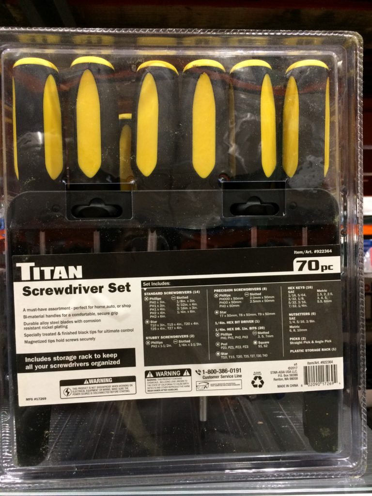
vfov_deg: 61.7
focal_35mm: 29
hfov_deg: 48.2
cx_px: 186
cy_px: 248
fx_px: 416
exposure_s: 1/30
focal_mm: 4.15
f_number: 2.2
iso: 160
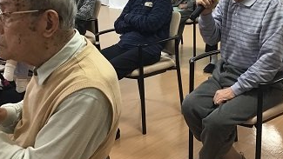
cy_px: 26
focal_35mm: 52
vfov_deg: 22.7
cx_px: 179
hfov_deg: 39.6
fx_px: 390
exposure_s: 1/30
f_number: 2.4
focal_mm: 3.3
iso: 50
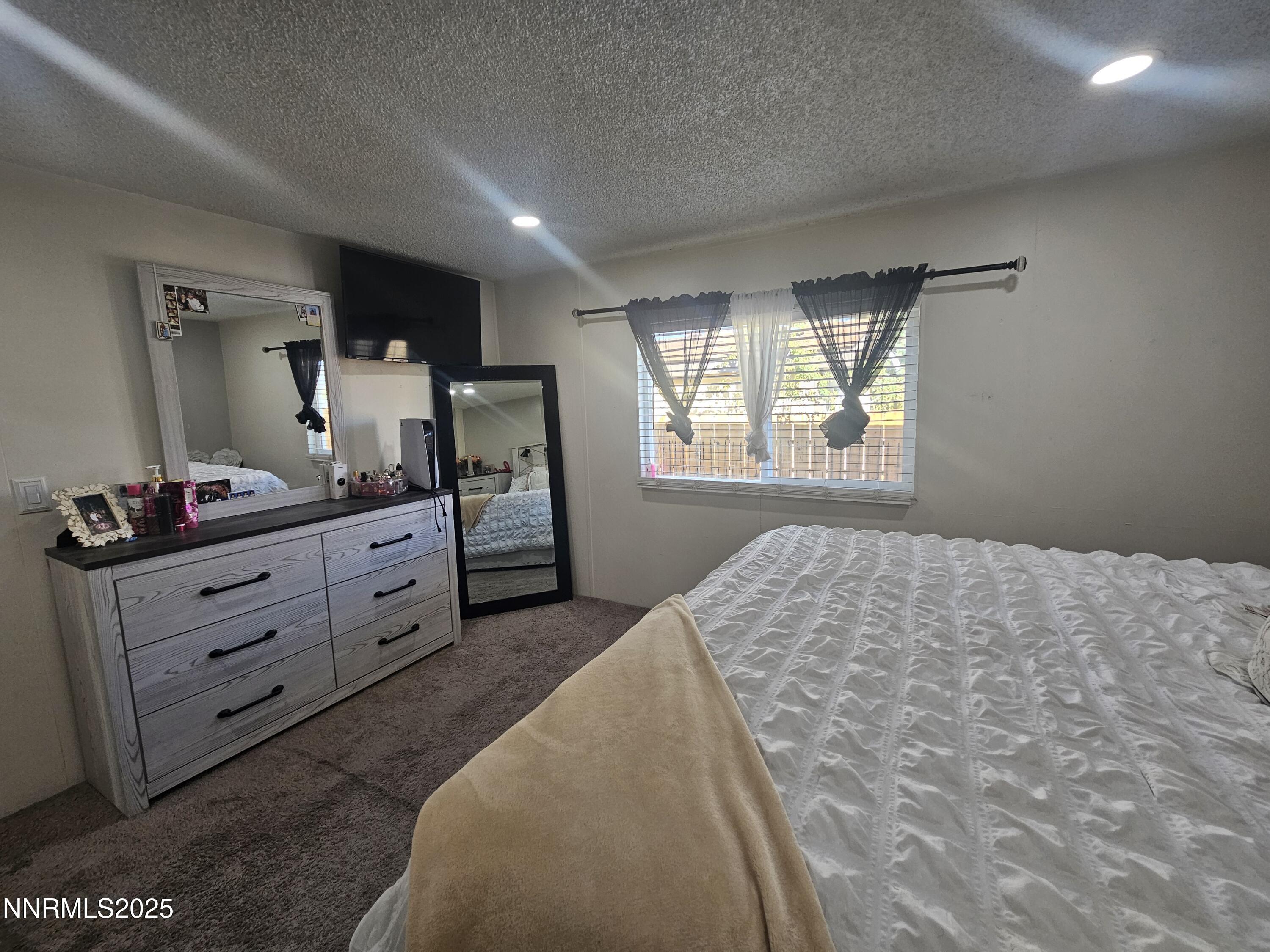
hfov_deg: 106.2
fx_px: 477
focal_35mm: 13
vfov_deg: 89.9
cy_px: 476
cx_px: 635
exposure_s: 1/60
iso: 125
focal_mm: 2.2
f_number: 2.2
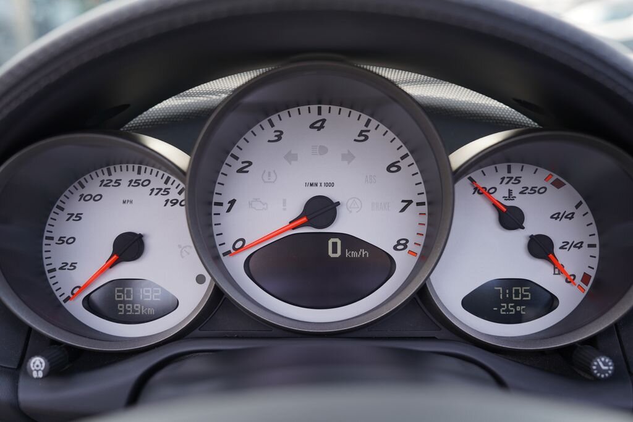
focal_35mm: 34
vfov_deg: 38.9
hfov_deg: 55.8
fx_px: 598
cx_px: 316
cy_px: 211
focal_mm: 34
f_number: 4
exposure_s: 1/60
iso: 100
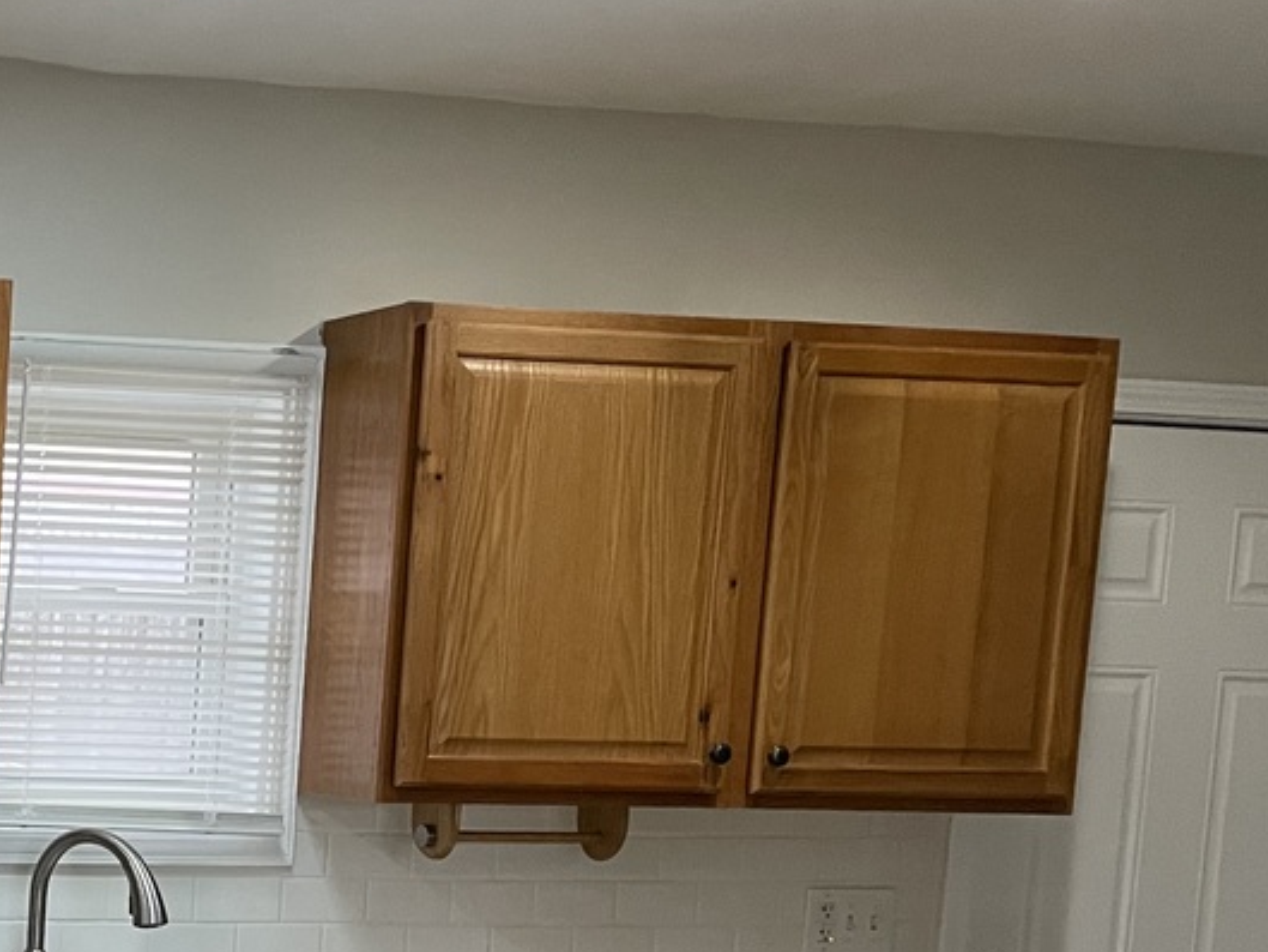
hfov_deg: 24.7
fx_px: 2491
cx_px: -396
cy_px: 957
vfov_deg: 20.9
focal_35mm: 68
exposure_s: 1/60
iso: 320
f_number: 1.6
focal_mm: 5.1
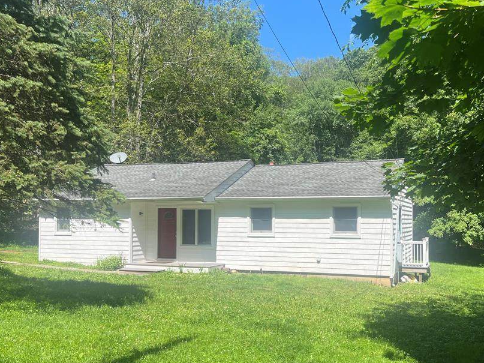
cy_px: 215
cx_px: 302
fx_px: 461
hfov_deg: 54.7
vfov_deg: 42.8
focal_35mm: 33
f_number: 1.5
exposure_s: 1/2457
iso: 50
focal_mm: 5.7
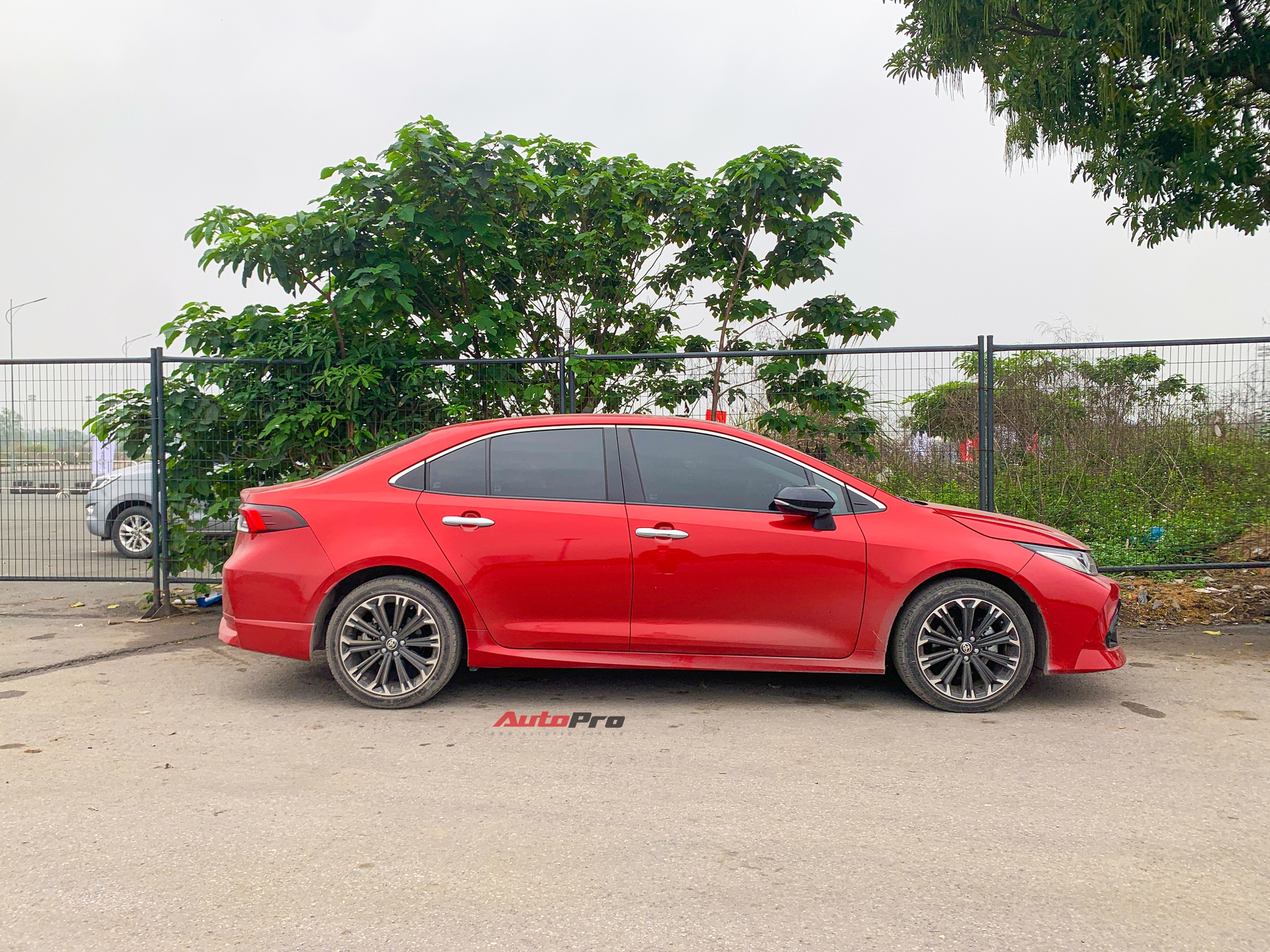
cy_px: 476
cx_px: 635
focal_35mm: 26
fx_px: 954
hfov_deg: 67.3
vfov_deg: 53.1
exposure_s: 1/1000
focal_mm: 4.25
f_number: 1.8
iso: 25
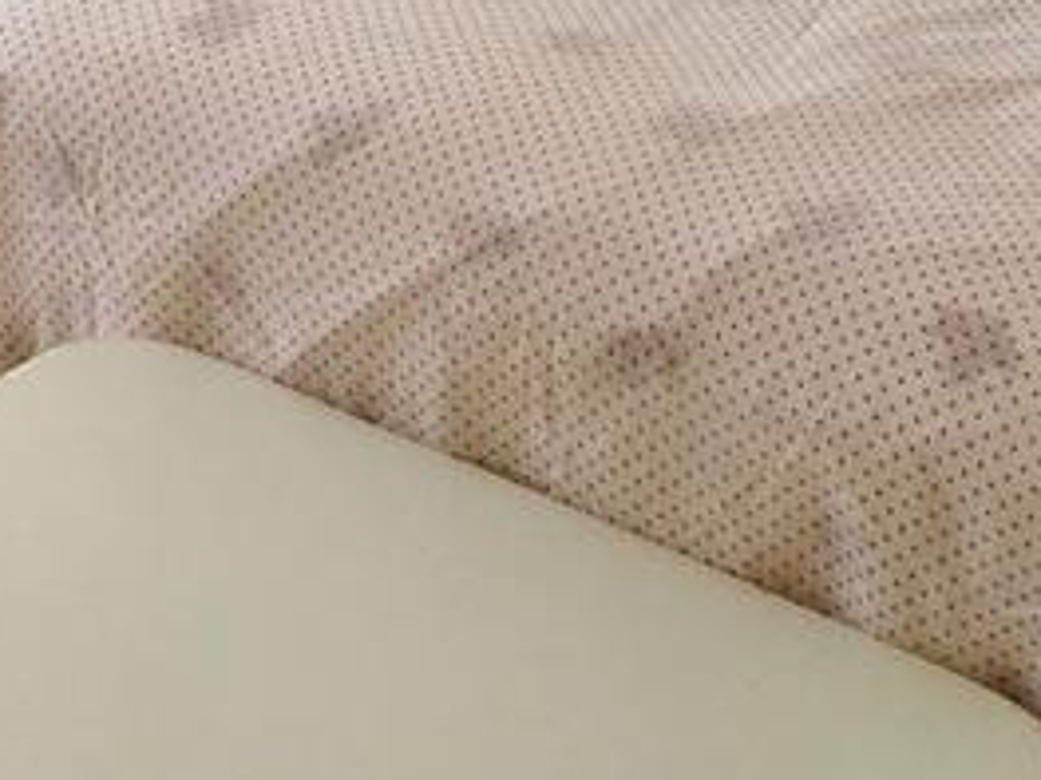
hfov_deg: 17.4
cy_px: -594
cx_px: 420
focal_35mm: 113
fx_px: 3397
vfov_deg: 12.1
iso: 25
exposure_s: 1/272
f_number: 2.2
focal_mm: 4.15
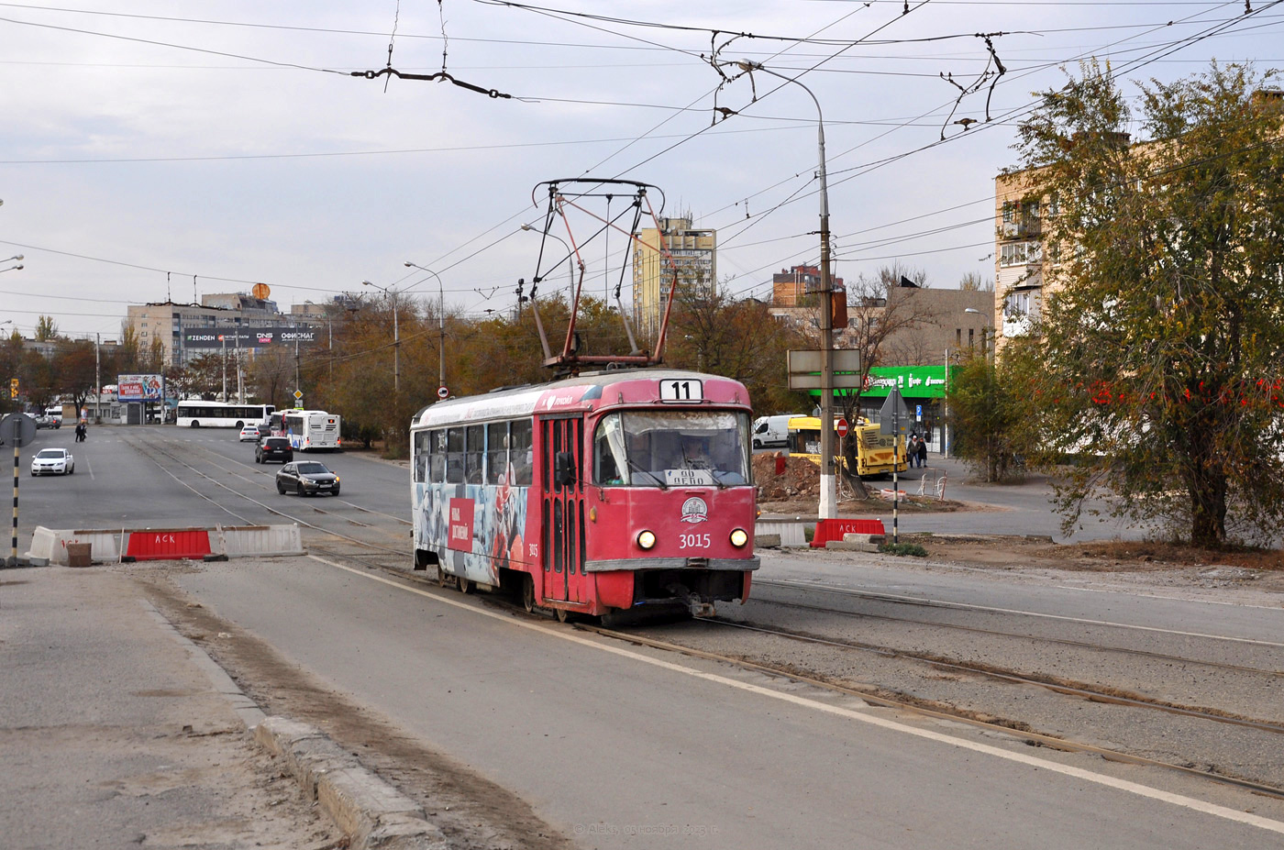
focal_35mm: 45
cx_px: 642
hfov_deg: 43.7
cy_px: 425
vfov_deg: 29.7
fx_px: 1602
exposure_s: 1/250
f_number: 5.6
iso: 220
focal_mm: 30
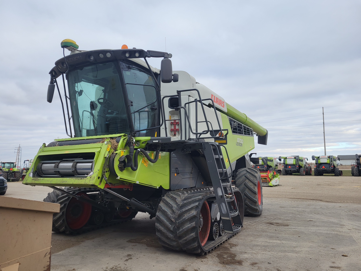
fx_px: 271
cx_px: 180
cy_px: 136
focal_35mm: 26
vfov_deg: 53.1
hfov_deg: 67.3
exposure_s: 1/744
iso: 40
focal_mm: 5.4
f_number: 1.8
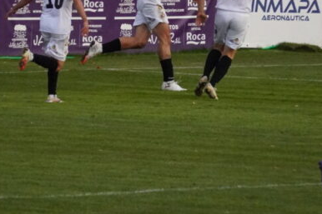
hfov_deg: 2.5
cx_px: 138
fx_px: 7465
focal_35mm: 835
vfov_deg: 1.6
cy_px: 79
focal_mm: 210
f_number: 6.3
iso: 6400
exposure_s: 1/2500
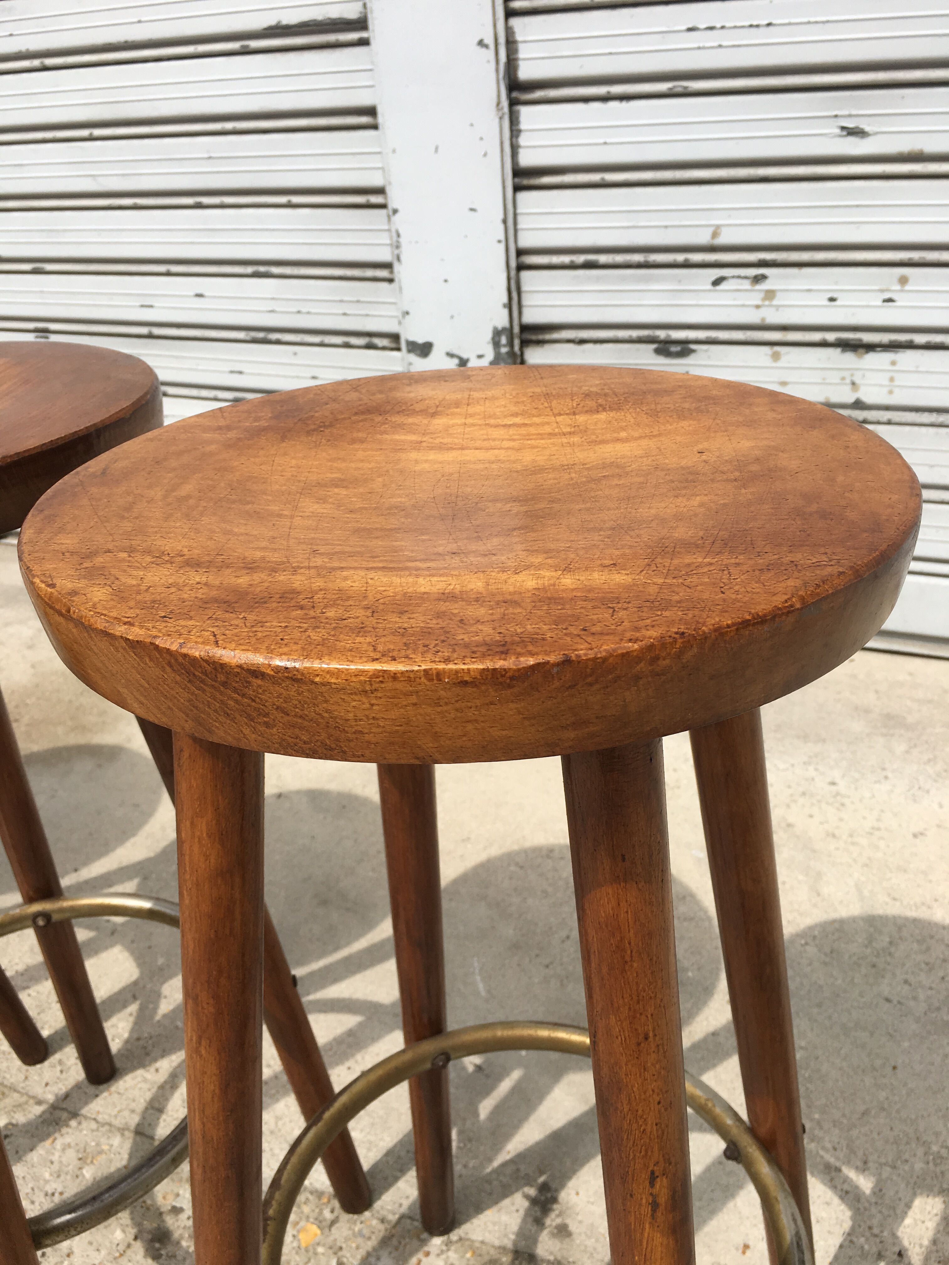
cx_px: 474
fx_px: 1060
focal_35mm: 29
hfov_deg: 48.2
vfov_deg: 61.7
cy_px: 632
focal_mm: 4.15
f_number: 2.2
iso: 25
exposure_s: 1/1672
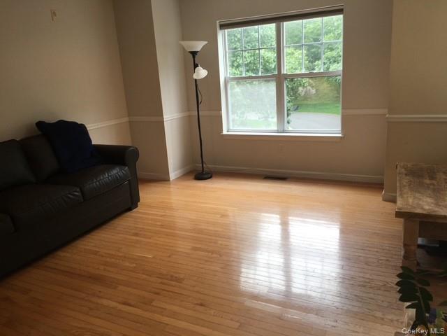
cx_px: 224
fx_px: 374
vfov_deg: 48.2
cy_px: 168
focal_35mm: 29
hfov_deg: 61.7
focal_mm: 4.15
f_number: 2.2
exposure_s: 1/60
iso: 32
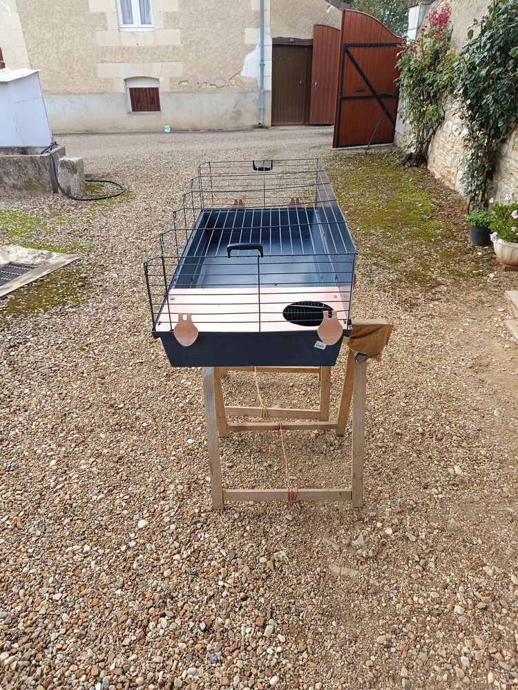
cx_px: 259
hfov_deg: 56.8
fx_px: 479
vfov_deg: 71.6
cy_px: 345
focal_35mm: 24
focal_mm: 5.59
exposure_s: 1/141
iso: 51
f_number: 1.88
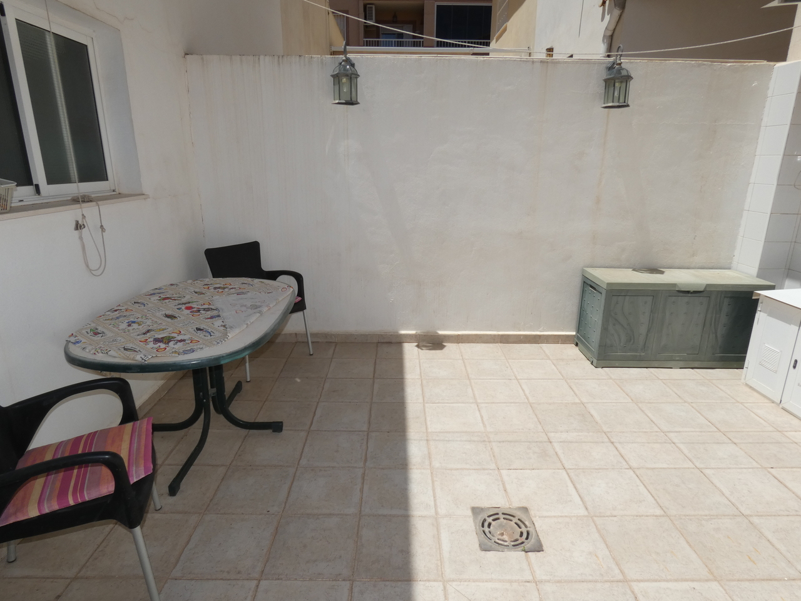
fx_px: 463
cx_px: 400
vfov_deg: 66.0
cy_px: 300
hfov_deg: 81.7
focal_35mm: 20
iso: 80
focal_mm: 3.6
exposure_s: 1/1000
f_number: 5.6
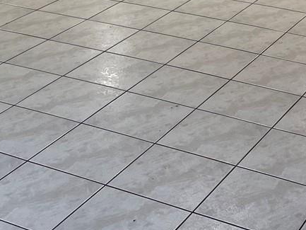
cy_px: -114
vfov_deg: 14.4
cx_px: 170
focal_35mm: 96
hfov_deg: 20.4
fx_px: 849
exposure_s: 1/60
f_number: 1.6
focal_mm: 4.2
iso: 80
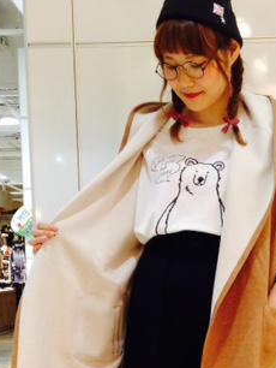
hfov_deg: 21.2
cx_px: 198
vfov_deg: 27.3
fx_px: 733
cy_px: 316
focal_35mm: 69
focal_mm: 4.12
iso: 125
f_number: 2.4
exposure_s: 1/20
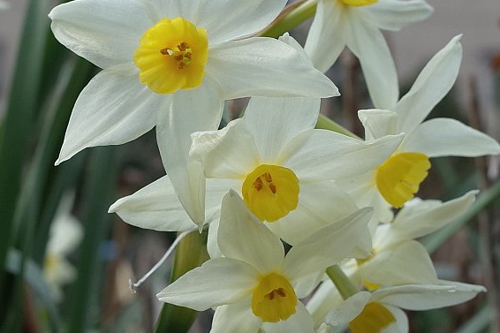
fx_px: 1152
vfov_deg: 16.4
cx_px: 183
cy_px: 155
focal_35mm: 83
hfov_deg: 24.4
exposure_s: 1/250
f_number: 5.6
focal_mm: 18.3
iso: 160
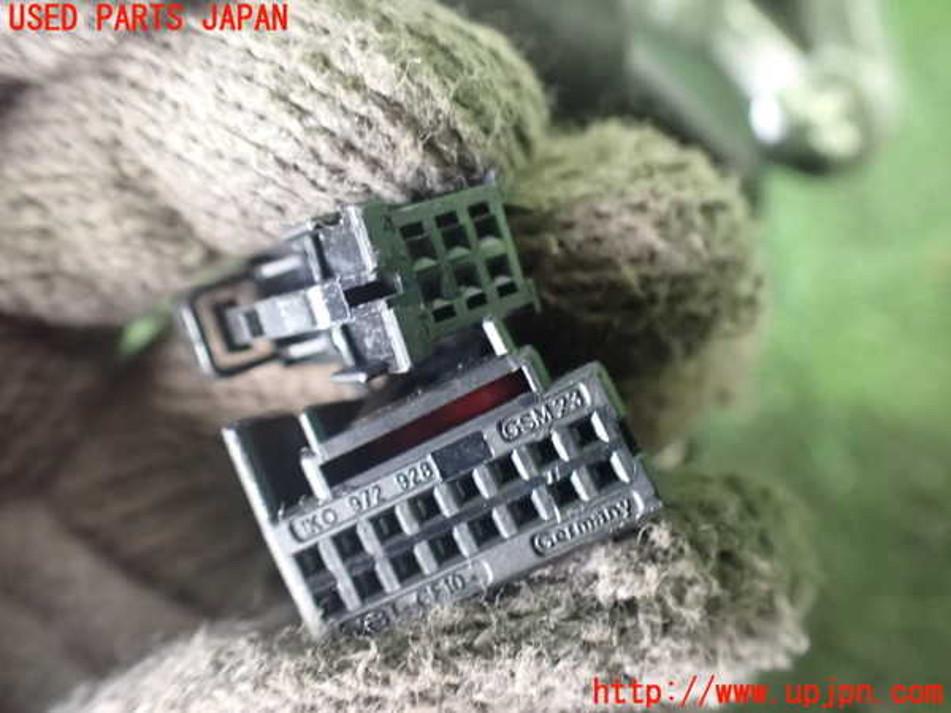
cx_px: 476
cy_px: 356
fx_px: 824
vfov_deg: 46.8
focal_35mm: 30
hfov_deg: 60.0
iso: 1250
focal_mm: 5.4
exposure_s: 1/30
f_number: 2.3
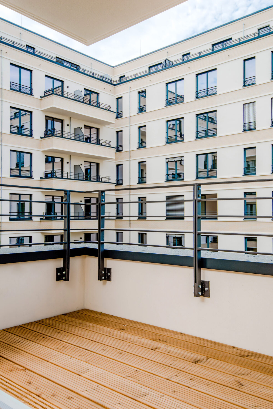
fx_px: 364
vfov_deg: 58.7
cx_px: 136
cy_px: 204
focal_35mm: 32
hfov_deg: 41.1
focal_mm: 32
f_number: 11
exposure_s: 1/80
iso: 100
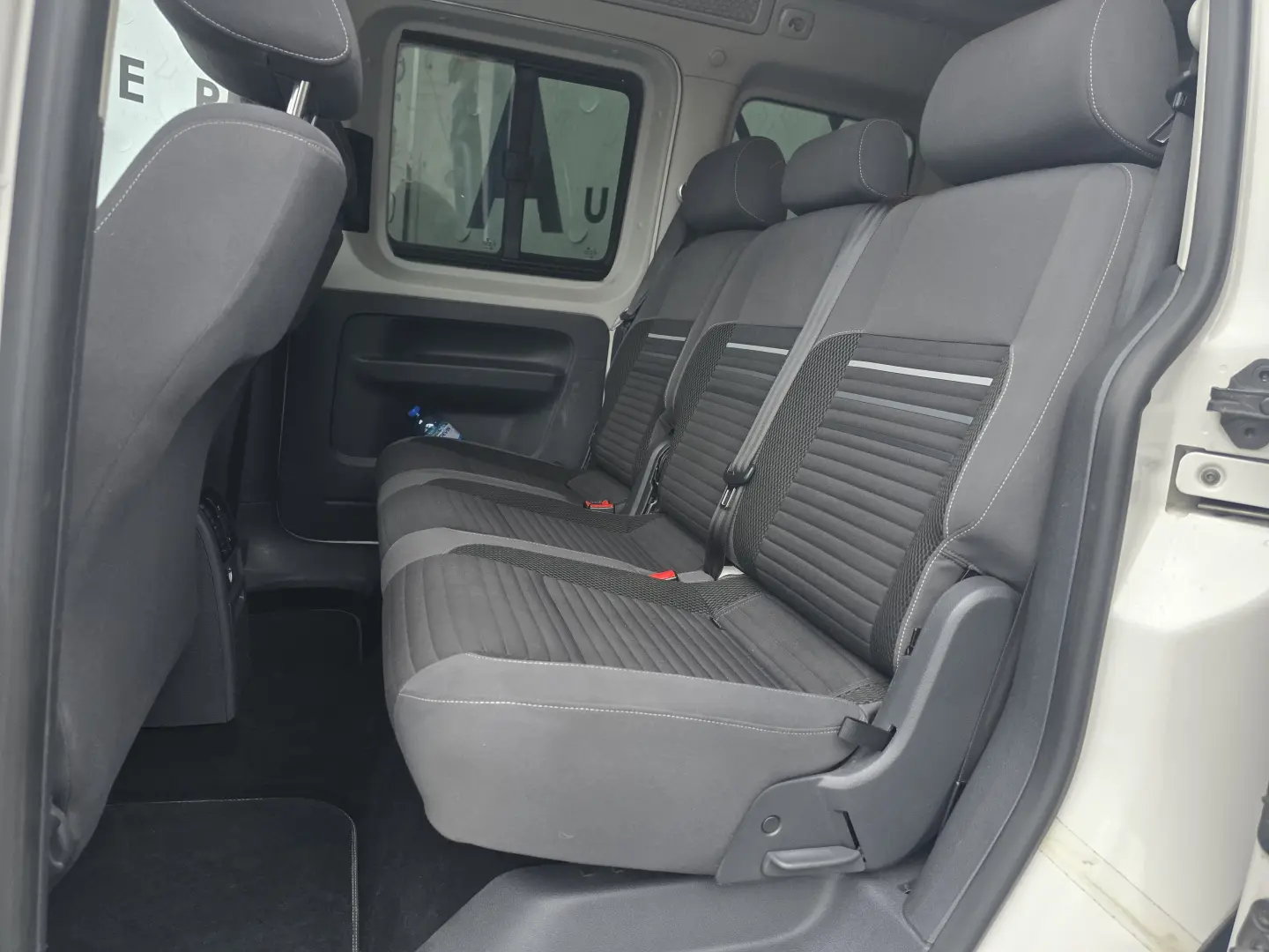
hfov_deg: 73.9
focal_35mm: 23
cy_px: 476
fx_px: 843
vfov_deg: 58.9
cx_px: 634
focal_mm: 6.3
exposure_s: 1/100
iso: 250
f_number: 1.7
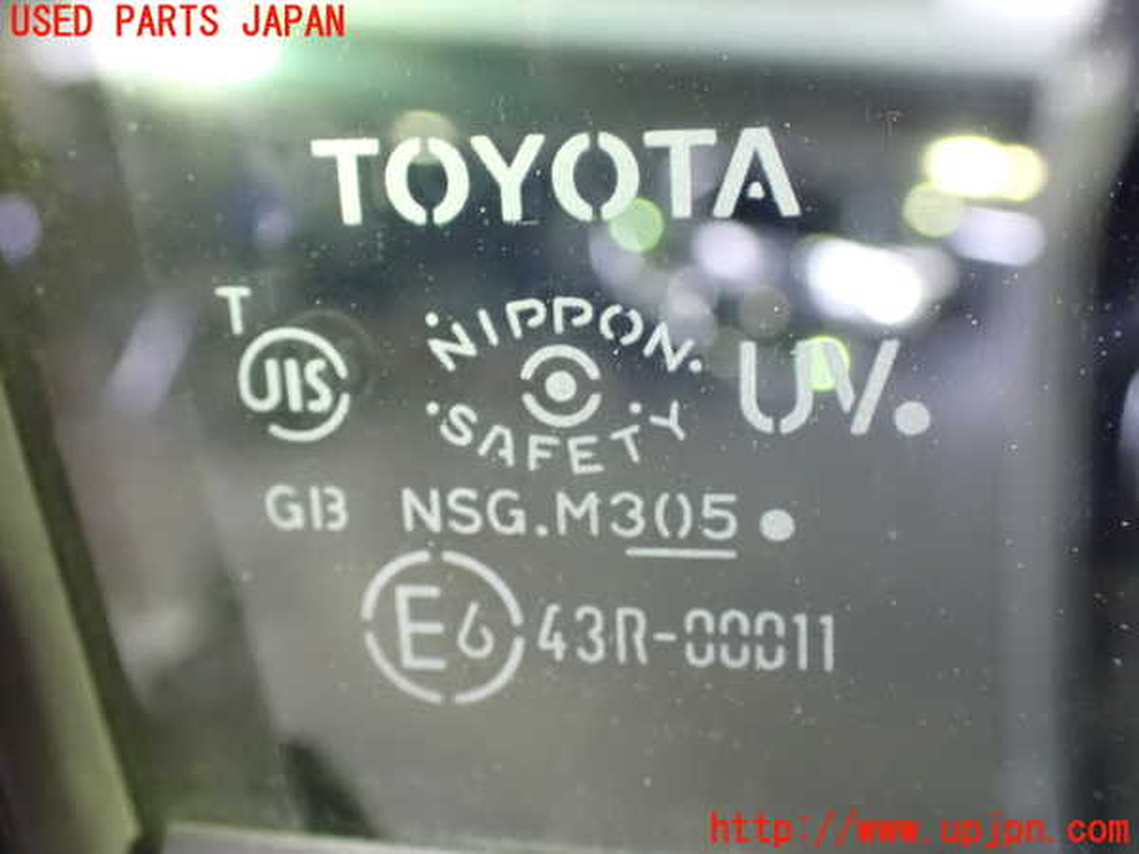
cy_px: 427
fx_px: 1349
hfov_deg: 45.8
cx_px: 570
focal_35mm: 41
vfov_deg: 35.1
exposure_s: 1/10
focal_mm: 7.31
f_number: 2.8
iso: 1600
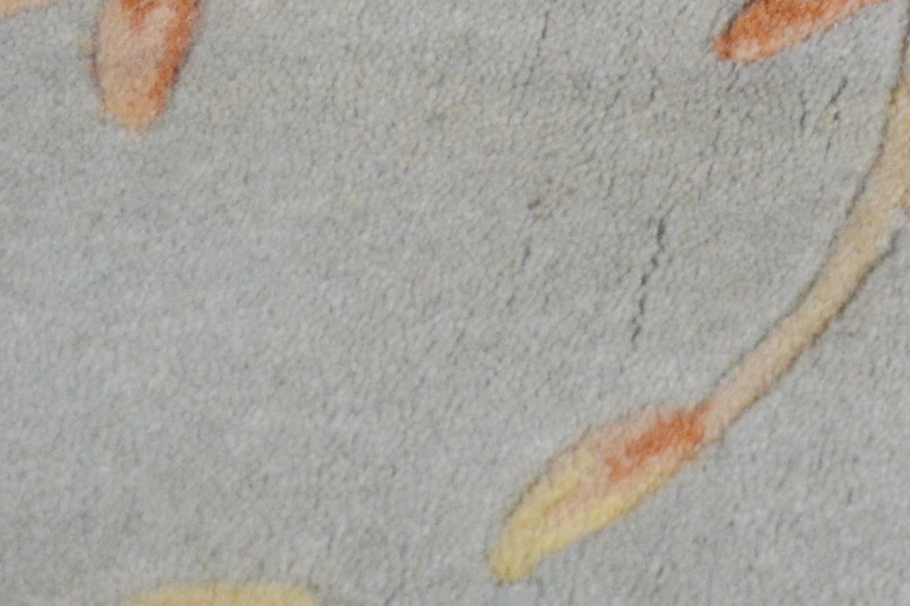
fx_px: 6040
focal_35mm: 239
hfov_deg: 8.2
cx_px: 1789
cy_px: -560
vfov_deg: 5.6
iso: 800
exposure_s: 1/60
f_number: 4.2
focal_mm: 30
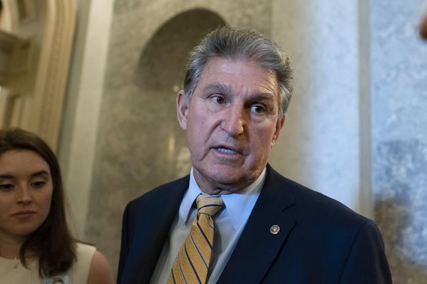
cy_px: 142
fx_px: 415
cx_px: 214
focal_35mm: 35
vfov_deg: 37.8
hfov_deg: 54.4
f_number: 2.8
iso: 5000
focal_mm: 35
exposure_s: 1/125
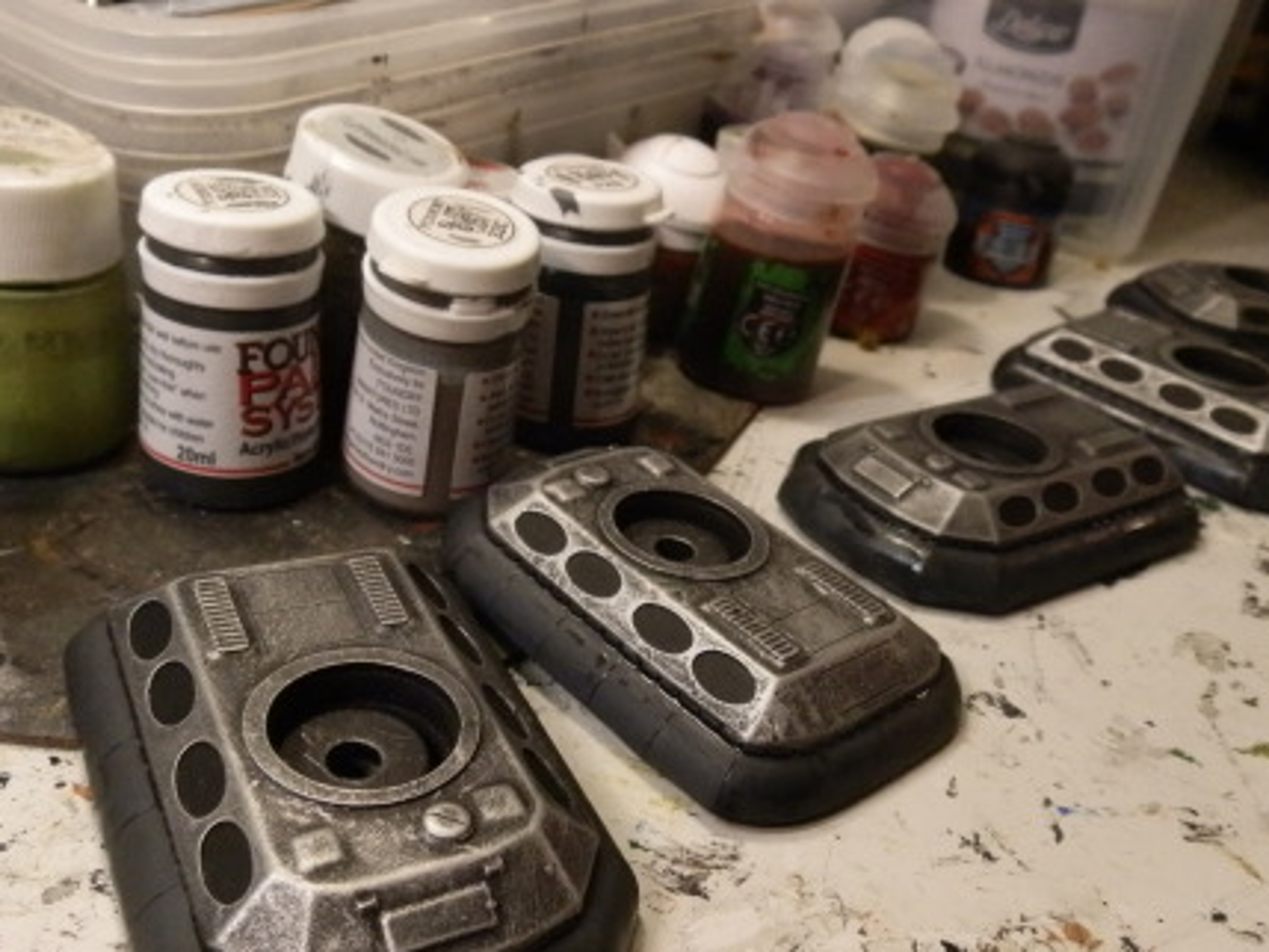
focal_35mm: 35
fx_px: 1283
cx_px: 639
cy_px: 500
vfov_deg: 40.7
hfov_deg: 52.6
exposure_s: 1/100
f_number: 3.1
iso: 400
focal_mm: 5
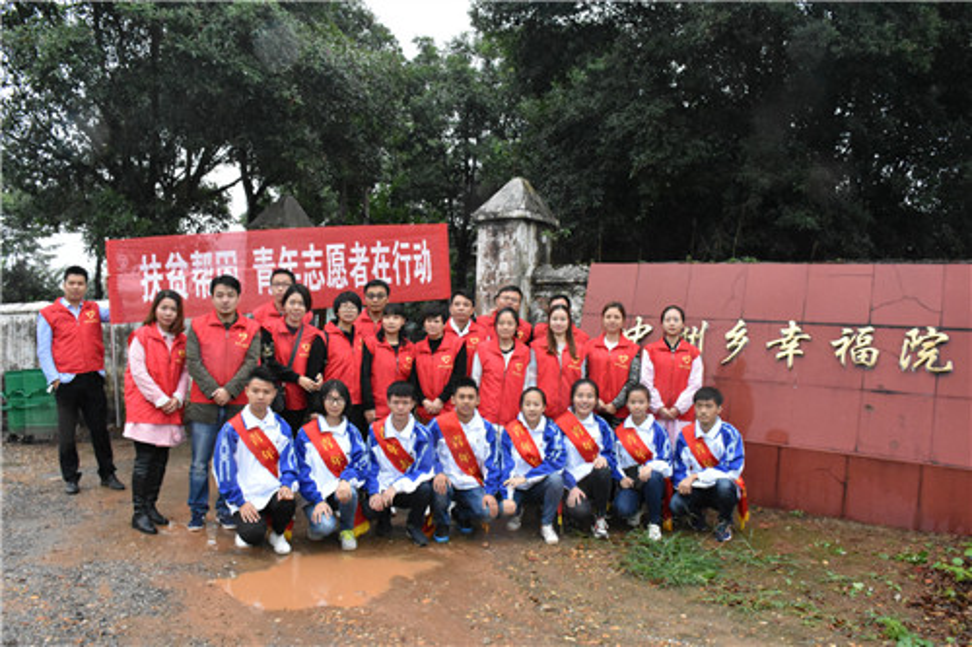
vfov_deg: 47.9
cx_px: 486
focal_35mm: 27
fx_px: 729
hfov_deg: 67.4
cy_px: 324
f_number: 11
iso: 6400
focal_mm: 18
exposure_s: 1/500
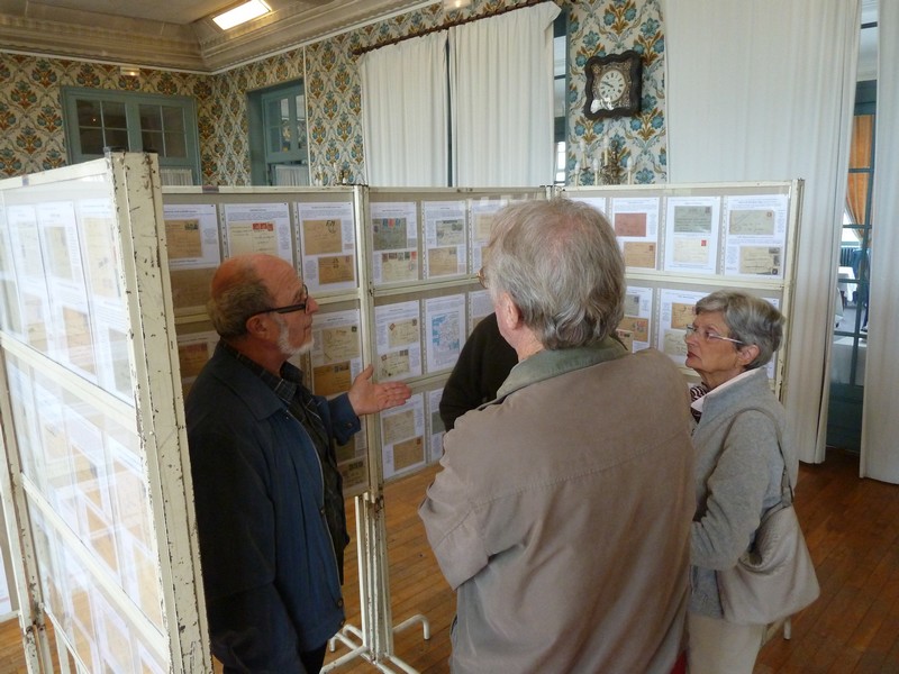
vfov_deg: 54.9
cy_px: 337
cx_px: 450
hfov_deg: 69.4
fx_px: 649
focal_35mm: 25
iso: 400
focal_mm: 4.1
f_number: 3.3
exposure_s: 1/30
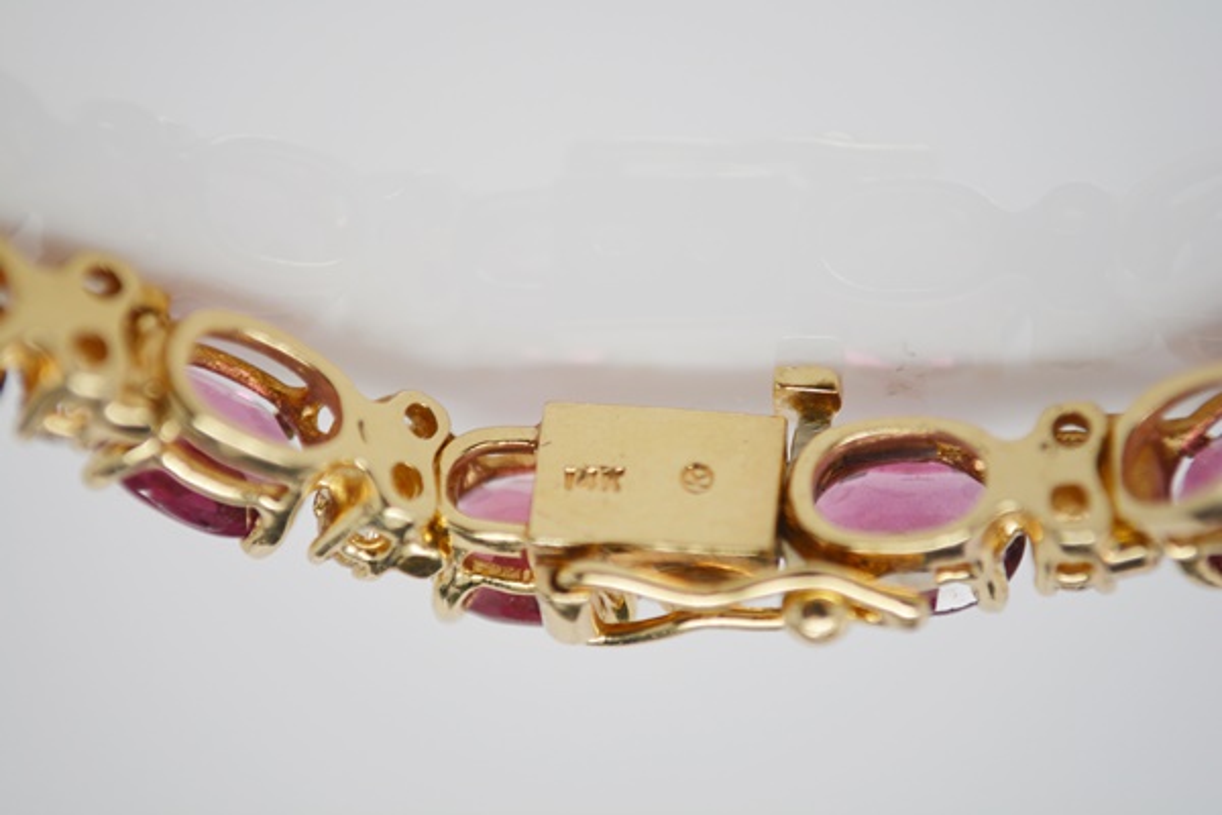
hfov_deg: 24.6
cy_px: 408
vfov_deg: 16.6
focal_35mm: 82
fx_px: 2800
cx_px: 611
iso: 400
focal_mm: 55
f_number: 5.6
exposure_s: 1/80
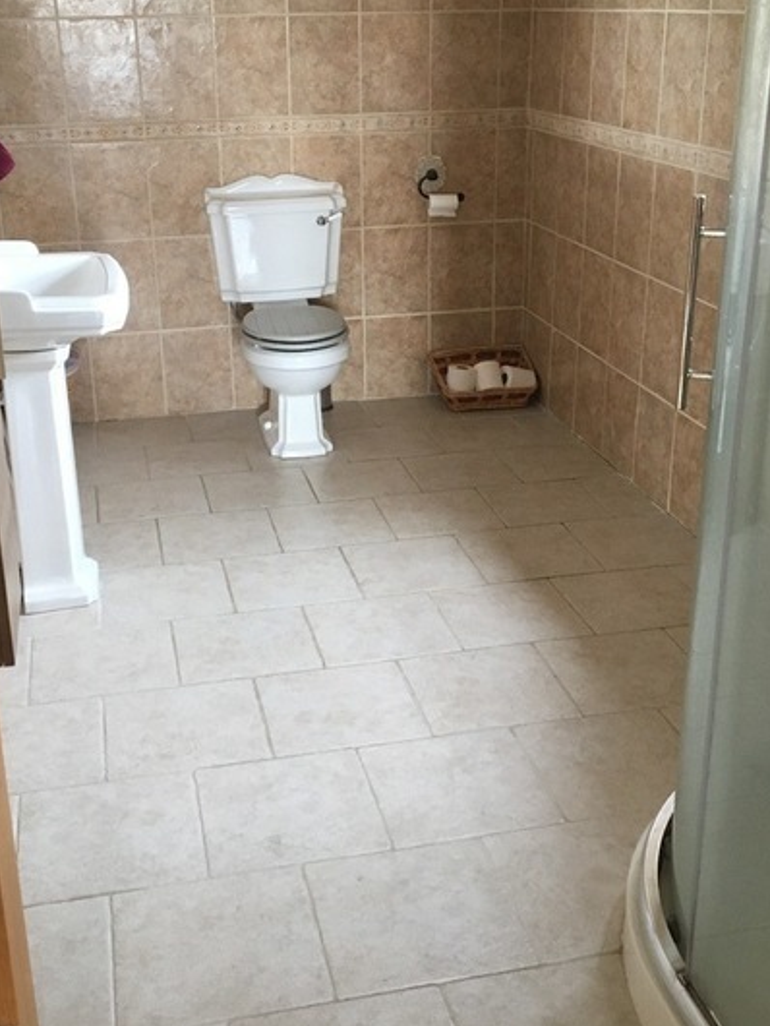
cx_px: 356
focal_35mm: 42
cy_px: 461
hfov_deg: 34.4
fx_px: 1245
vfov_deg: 44.7
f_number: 2.2
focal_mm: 4.15
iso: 200
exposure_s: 1/33
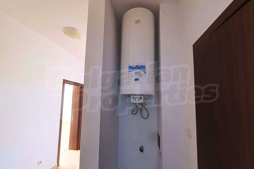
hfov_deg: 104.2
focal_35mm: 14
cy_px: 90
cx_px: 131
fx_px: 99
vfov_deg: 81.1
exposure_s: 1/50
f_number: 2.2
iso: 100
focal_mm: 1.8
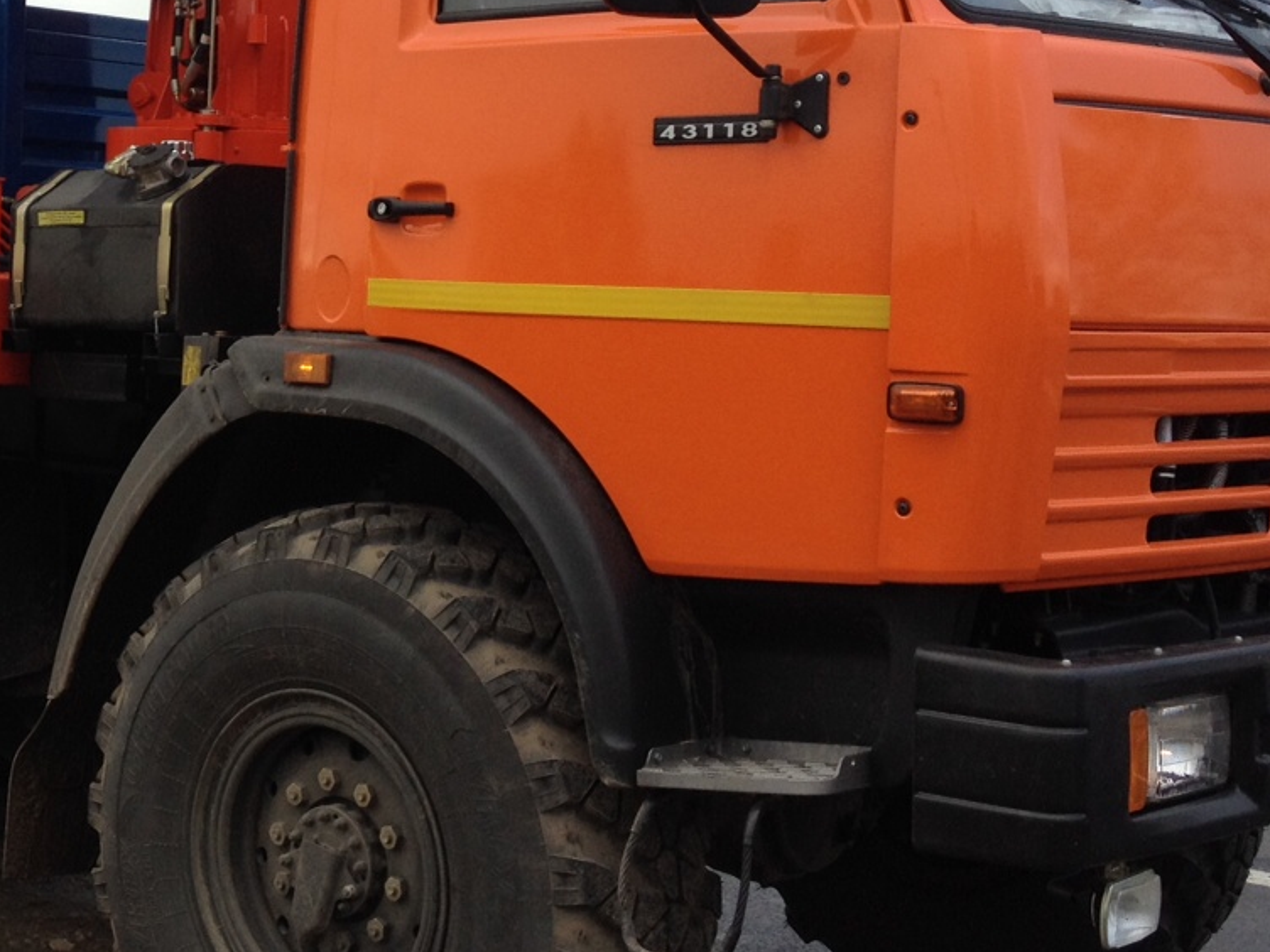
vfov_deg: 19.2
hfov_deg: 25.0
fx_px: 2788
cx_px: 162
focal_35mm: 76
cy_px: 208
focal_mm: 4.28
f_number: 2.4
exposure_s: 1/315
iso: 50
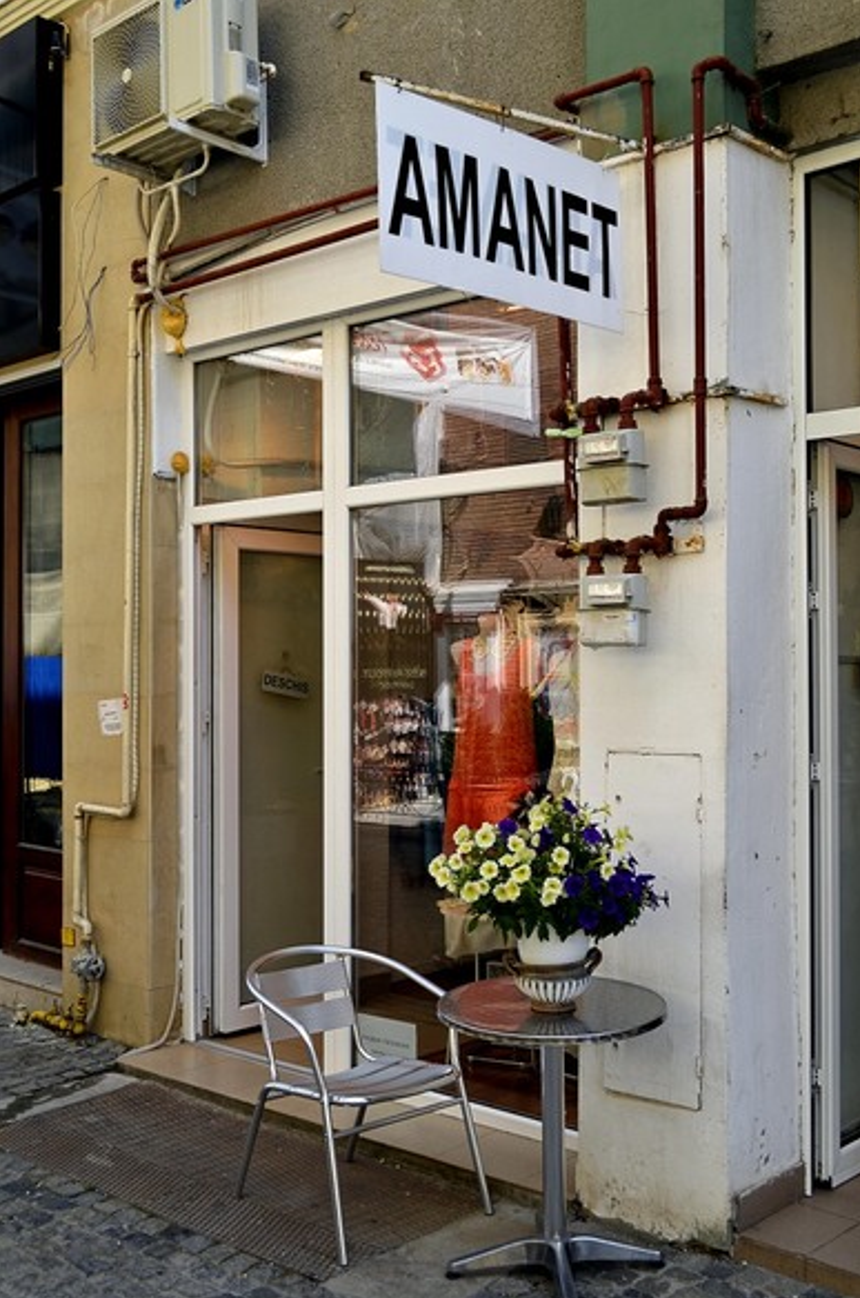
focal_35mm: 37
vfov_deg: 52.0
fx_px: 1331
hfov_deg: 35.8
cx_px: 440
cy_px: 665
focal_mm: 24
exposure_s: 1/320
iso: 100
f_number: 6.3
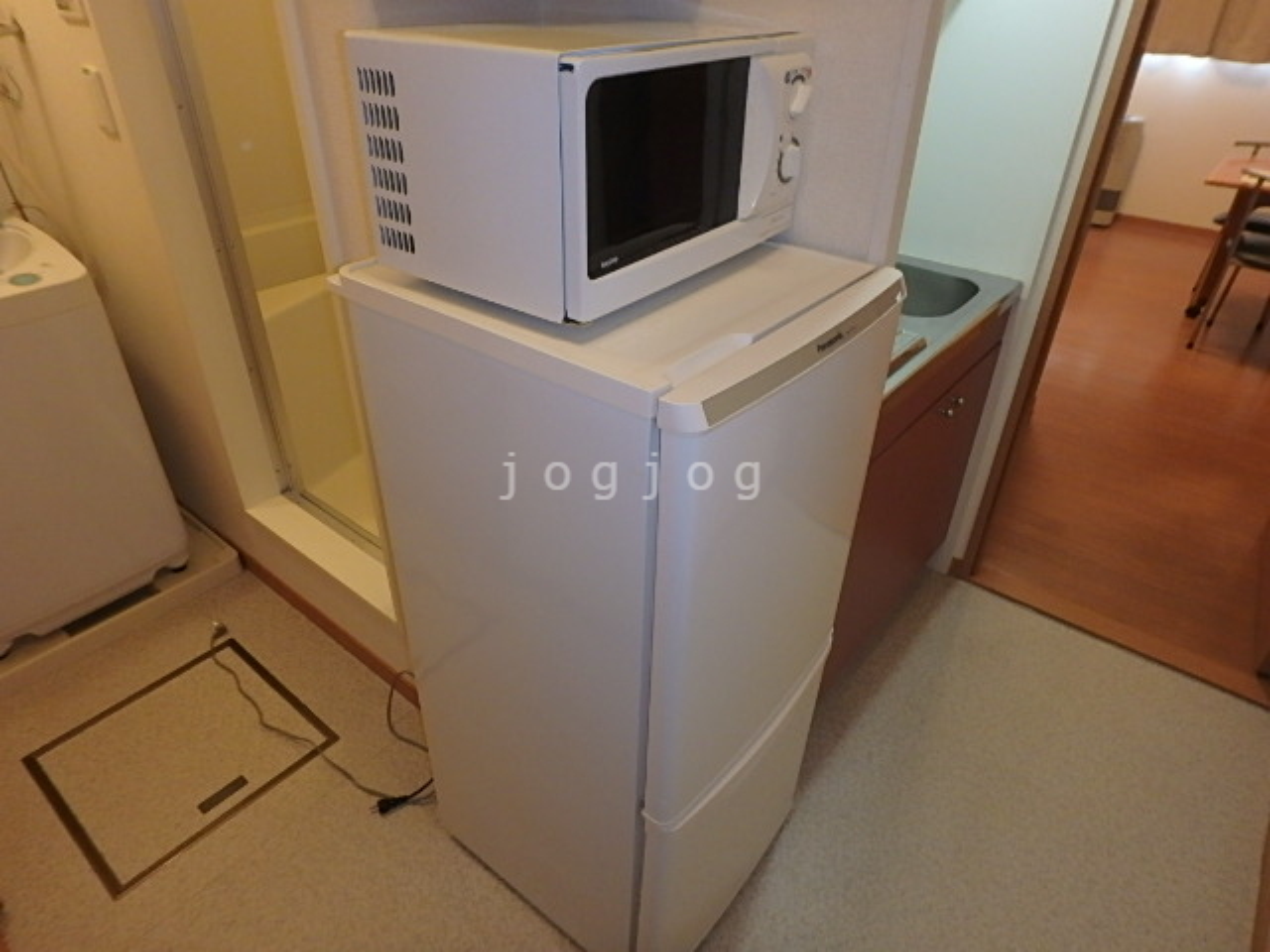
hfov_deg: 79.0
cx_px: 635
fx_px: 770
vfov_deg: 63.4
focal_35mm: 21
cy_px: 476
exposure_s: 1/30
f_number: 3.5
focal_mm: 3.7
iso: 400
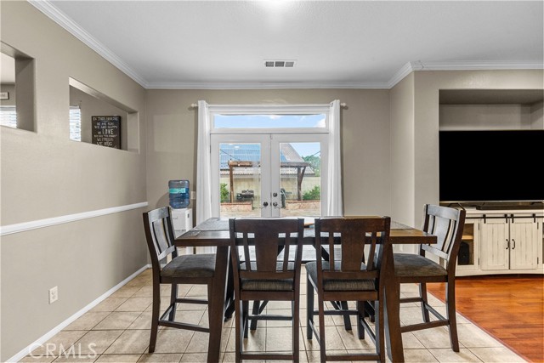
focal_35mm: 16
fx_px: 242
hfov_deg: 96.7
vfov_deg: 73.8
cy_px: 182
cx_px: 272
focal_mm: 16
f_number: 8
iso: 2000
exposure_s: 1/4
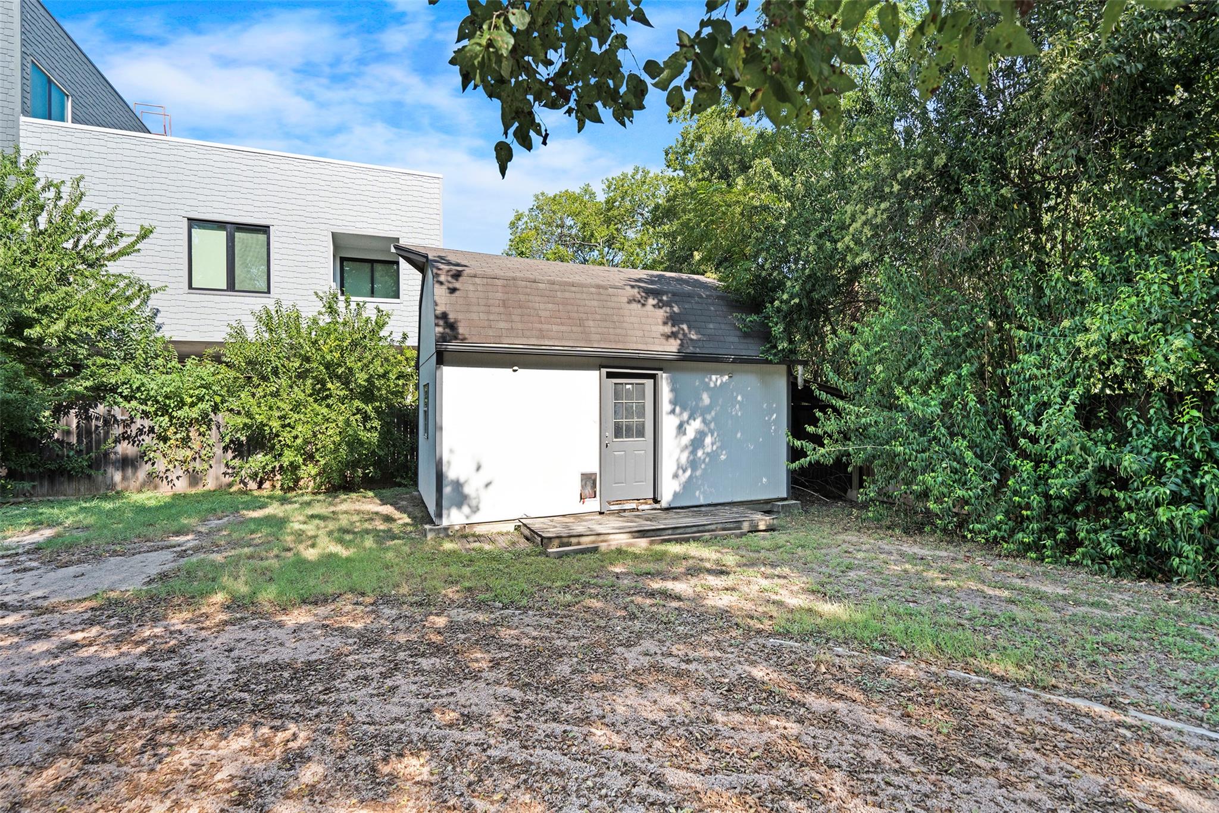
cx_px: 610
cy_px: 406
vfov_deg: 73.7
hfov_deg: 96.7
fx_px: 542
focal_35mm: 16
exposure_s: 1/50
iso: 500
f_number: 8
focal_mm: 16
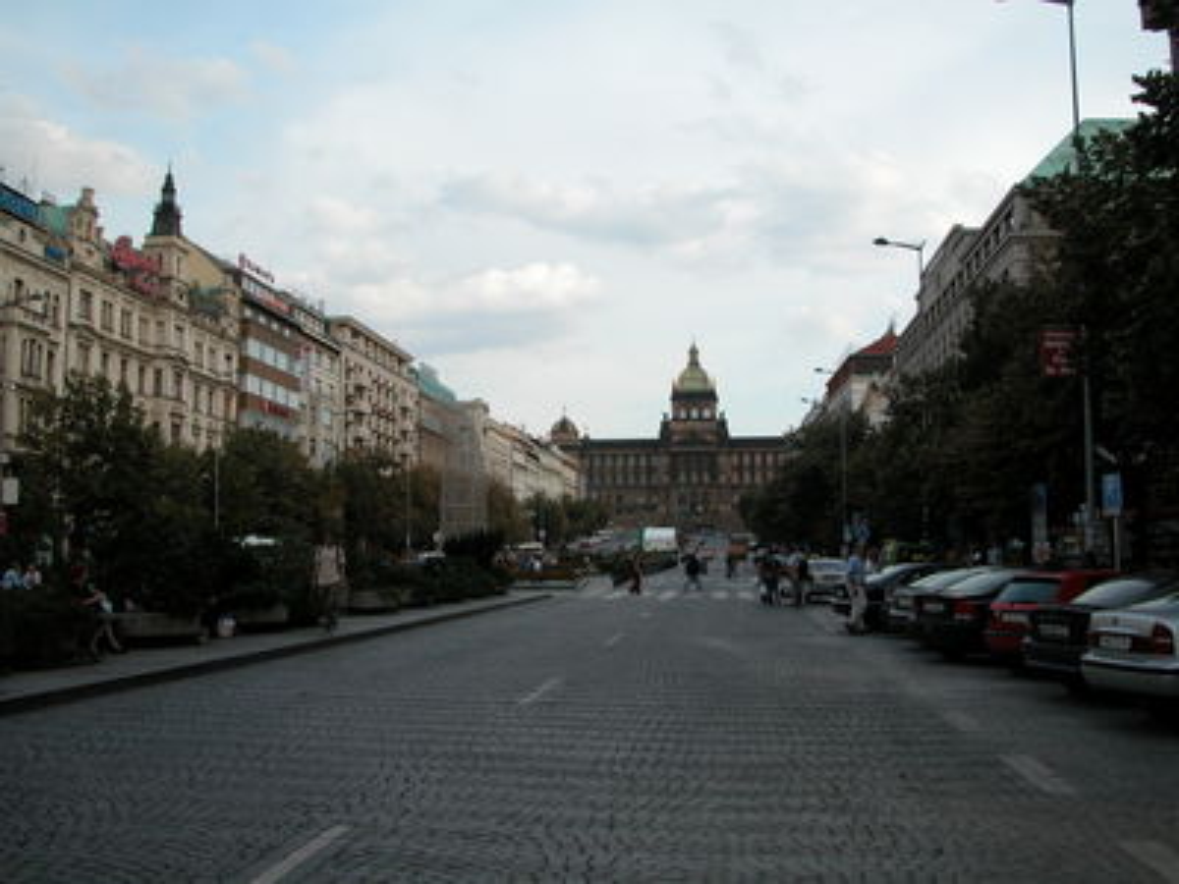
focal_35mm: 35
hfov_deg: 52.6
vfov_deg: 40.7
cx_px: 590
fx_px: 1192
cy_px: 442
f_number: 5
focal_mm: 8.9
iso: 100
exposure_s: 1/208
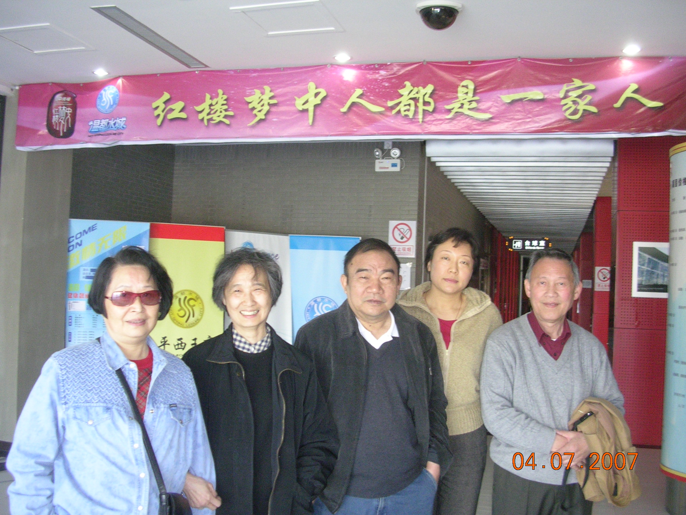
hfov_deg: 49.0
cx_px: 343
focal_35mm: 38
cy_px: 258
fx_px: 753
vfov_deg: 37.7
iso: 159
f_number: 2.8
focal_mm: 5.8
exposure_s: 1/30.1
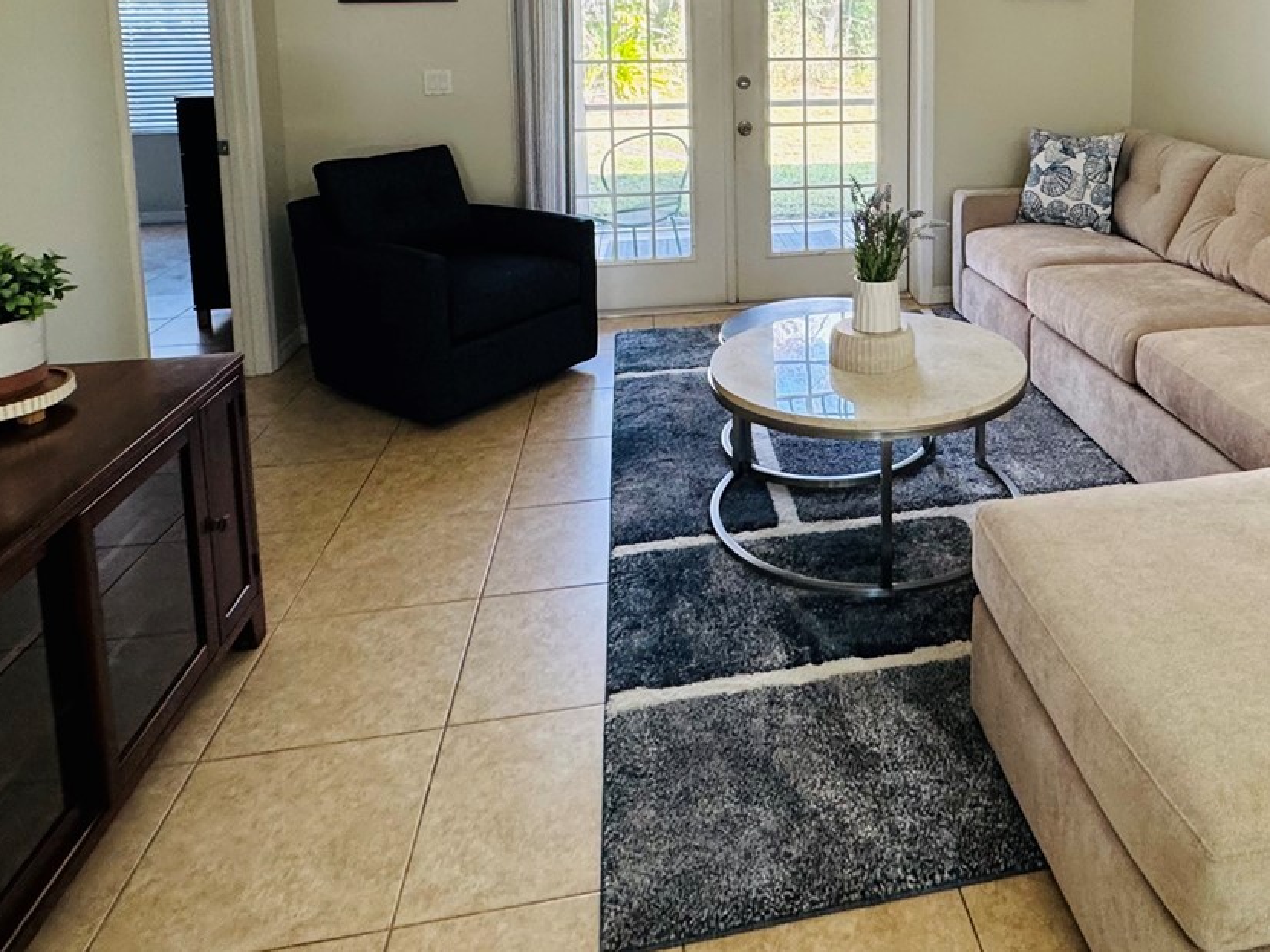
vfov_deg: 47.2
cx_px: 846
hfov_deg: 63.7
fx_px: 990
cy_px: 133
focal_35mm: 27
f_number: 2.2
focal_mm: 2.22
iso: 250
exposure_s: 1/120
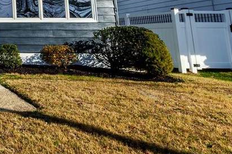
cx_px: -114
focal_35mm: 50
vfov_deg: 25.4
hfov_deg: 27.6
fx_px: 322
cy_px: -7
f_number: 14
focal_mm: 16
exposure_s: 1/60
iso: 50
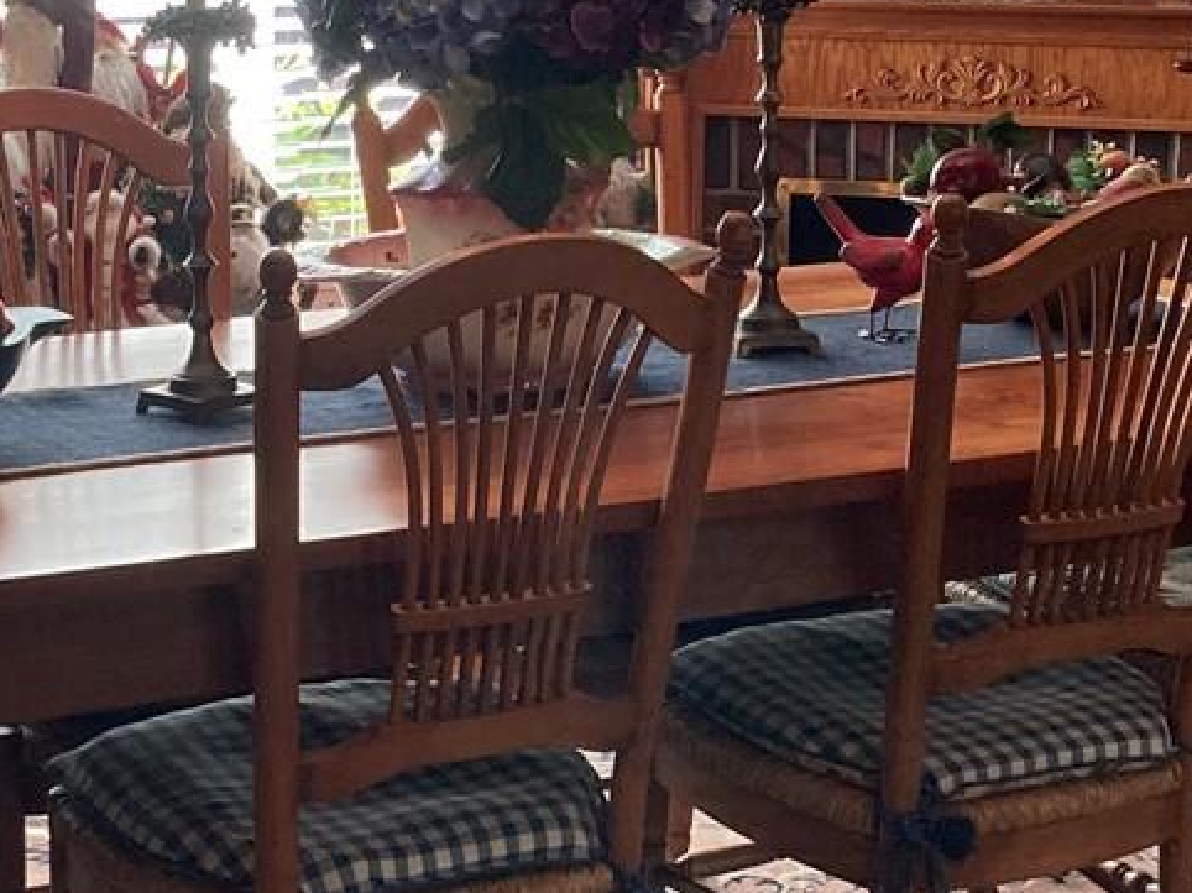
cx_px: 450
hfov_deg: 21.1
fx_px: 3201
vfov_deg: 15.8
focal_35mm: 93
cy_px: 267
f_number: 1.8
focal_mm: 3.99
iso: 80
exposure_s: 1/120
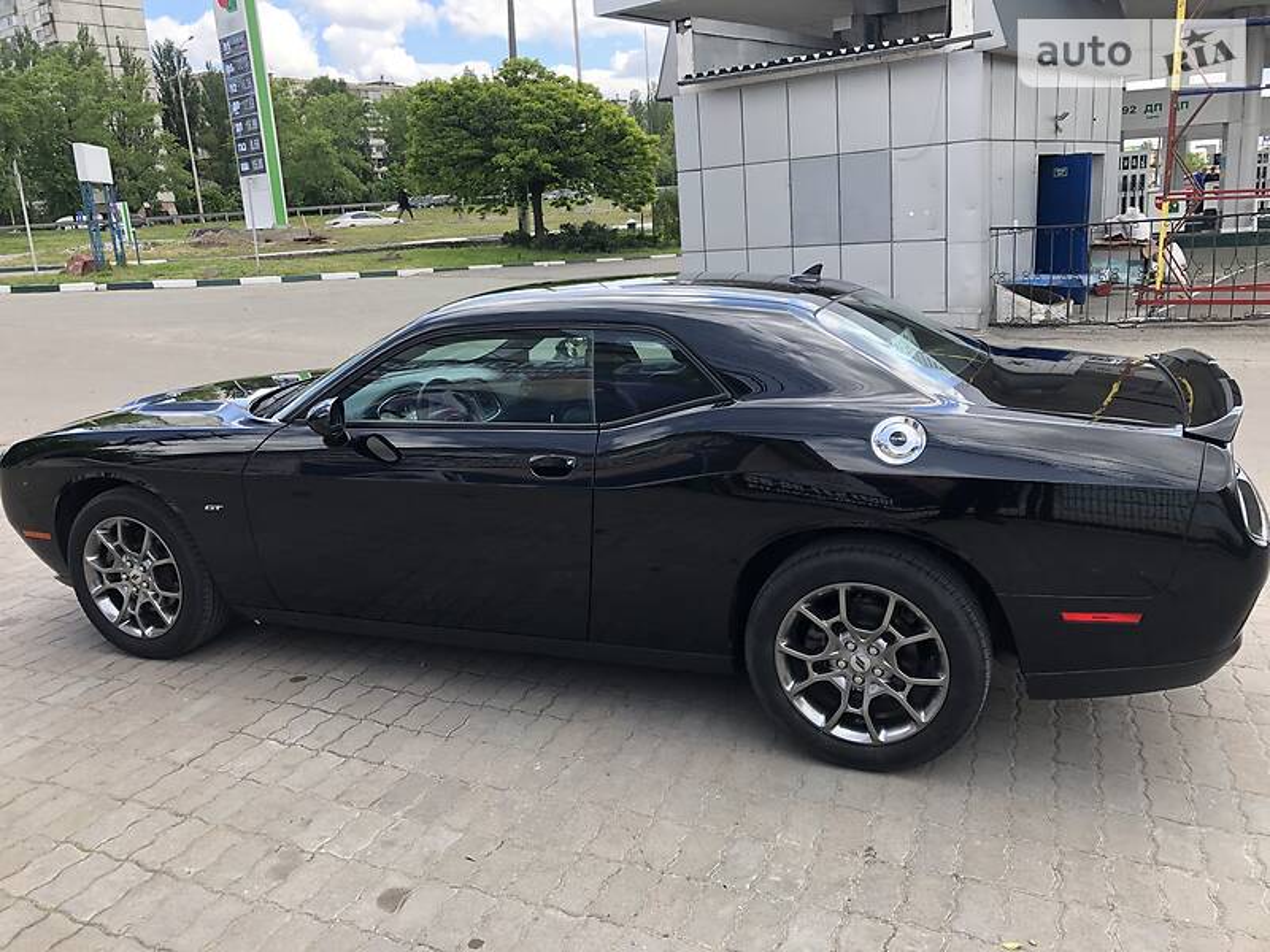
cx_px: 635
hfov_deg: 63.4
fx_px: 1027
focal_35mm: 28
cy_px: 476
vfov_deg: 49.7
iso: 20
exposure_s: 1/403
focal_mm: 4
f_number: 1.8
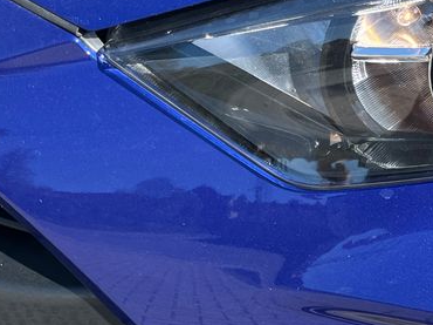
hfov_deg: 23.4
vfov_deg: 19.6
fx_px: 900
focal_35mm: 72
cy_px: -27
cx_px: 586
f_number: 1.6
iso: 50
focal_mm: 5.1
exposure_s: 1/1225
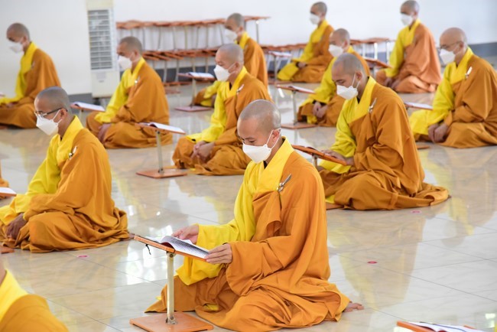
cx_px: 248
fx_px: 1657
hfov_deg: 17.1
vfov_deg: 11.4
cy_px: 166
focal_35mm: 120
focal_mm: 120
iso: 5600
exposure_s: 1/125
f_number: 5.6
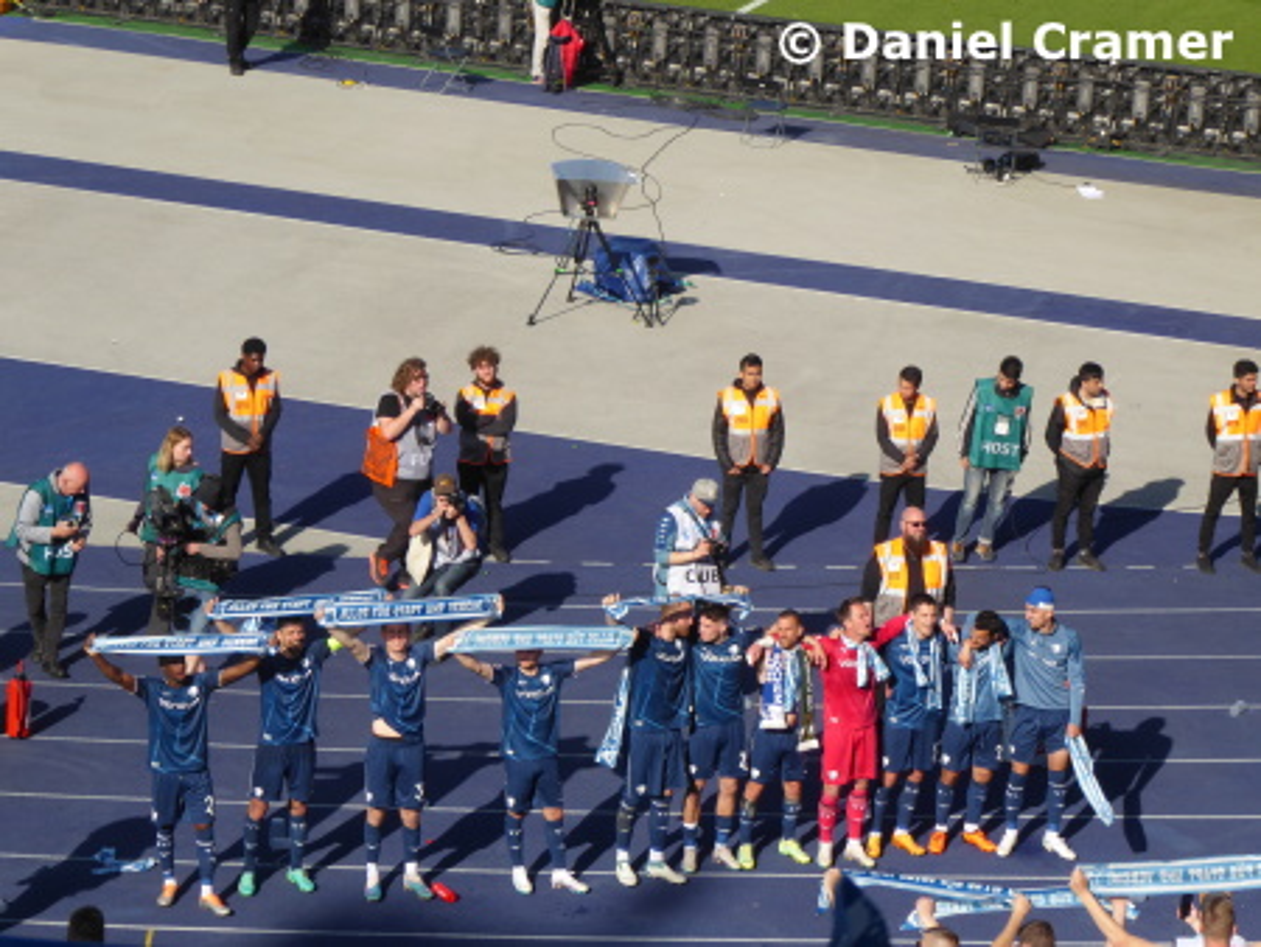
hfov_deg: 14.6
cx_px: 630
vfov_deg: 11.0
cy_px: 474
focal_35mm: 135
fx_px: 4920
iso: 80
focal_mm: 24.2
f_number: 5.3
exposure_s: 1/320
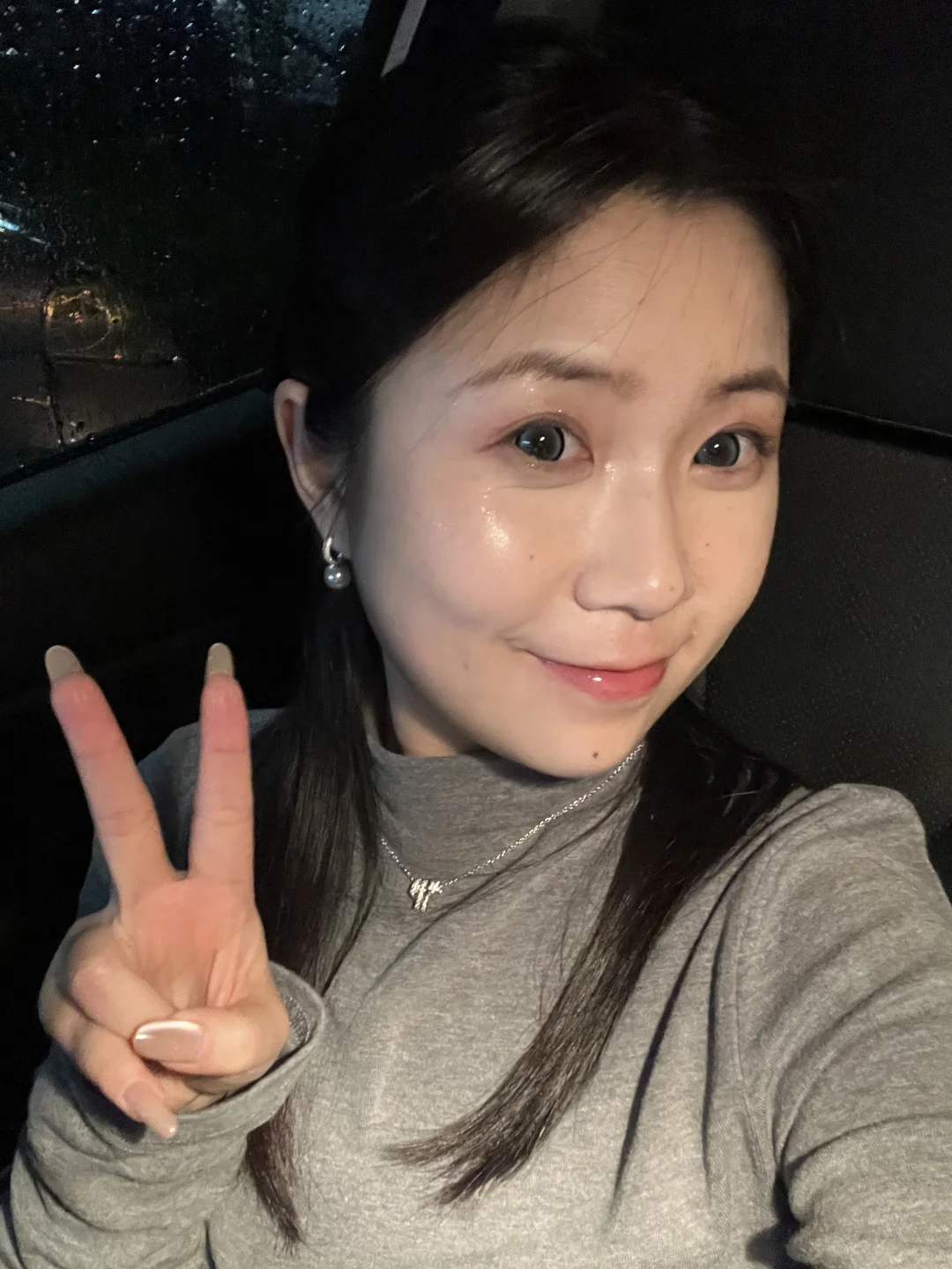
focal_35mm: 30
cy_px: 634
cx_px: 476
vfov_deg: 60.0
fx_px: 1100
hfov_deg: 46.8
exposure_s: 1/15
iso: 1000
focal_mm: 2.71
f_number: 2.2
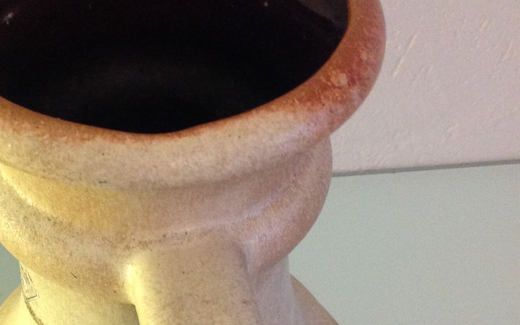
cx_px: 162
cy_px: 251
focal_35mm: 72
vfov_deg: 18.0
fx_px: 1020
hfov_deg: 28.4
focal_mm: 4.28
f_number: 2.4
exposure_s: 1/17
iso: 320
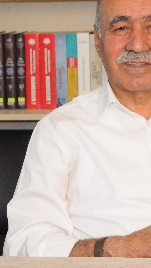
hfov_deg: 7.9
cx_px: 135
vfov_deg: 14.1
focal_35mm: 153
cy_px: 127
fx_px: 1089
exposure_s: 1/200
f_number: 7.1
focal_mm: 50
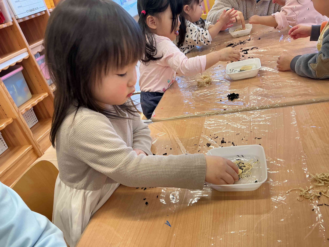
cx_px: 164
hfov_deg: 61.7
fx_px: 276
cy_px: 124
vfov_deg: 48.2
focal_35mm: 29
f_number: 1.8
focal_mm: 3
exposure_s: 1/60
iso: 40
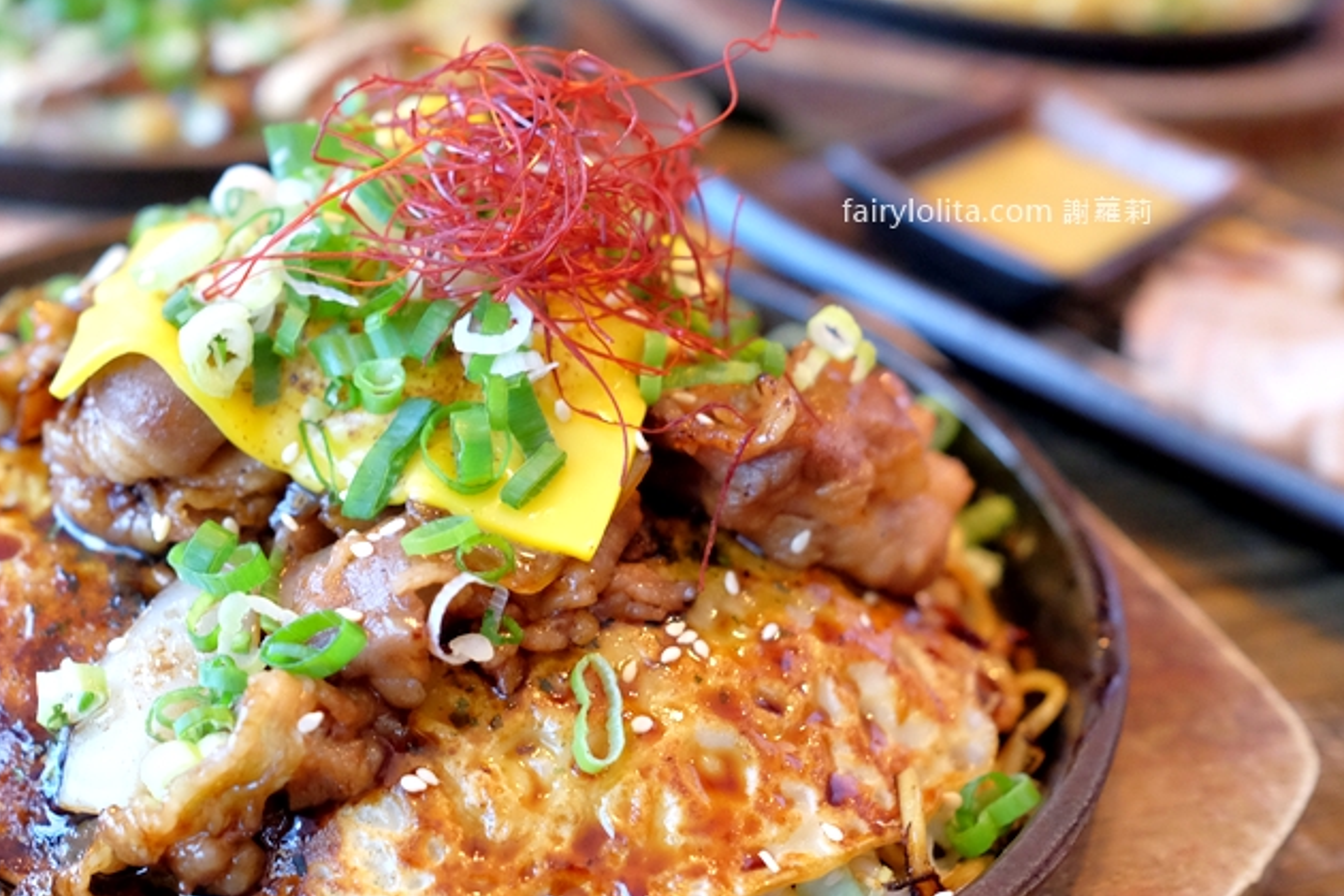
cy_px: 533
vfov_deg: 26.9
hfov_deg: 38.9
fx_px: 1867
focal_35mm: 50
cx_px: 393
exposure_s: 1/42
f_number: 2.8
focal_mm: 23
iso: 3200
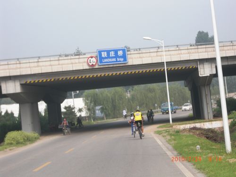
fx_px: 736
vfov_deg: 13.7
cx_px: 118
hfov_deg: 18.2
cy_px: 88
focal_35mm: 108
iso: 50
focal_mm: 18.9
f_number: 5.3
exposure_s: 1/250
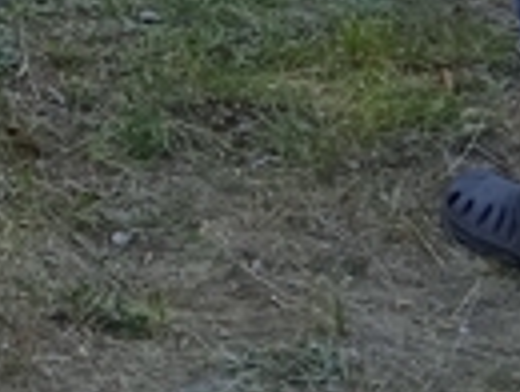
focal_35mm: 172
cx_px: -536
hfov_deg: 10.5
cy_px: -504
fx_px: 2589
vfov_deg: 8.1
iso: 100
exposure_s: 1/266
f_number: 2.2
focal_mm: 3.43
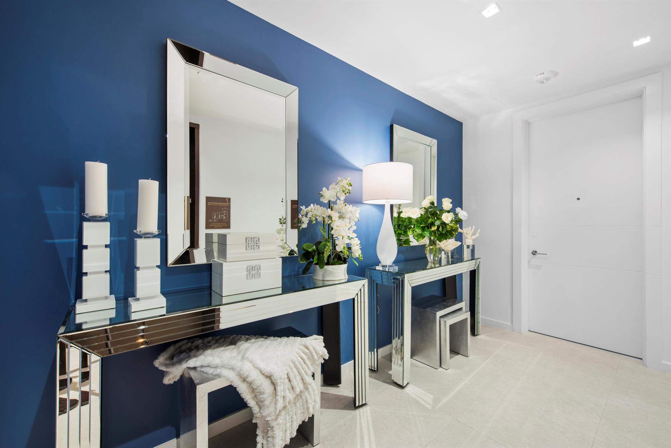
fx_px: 261
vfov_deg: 81.2
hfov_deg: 104.2
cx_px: 336
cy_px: 224
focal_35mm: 14
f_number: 8
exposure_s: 1/2
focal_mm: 14
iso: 320
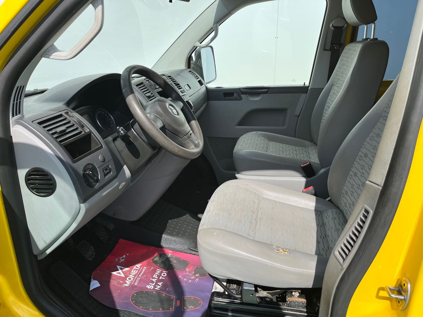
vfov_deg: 53.1
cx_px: 212
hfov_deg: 67.3
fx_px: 318
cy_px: 158
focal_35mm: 26
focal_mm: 5.1
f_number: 1.6
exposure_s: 1/2755
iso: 50
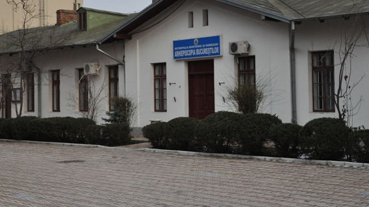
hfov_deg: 29.7
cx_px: 198
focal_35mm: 71
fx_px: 694
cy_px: 75
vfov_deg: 17.0
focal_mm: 32
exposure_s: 1/2000
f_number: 4.5
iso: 1250
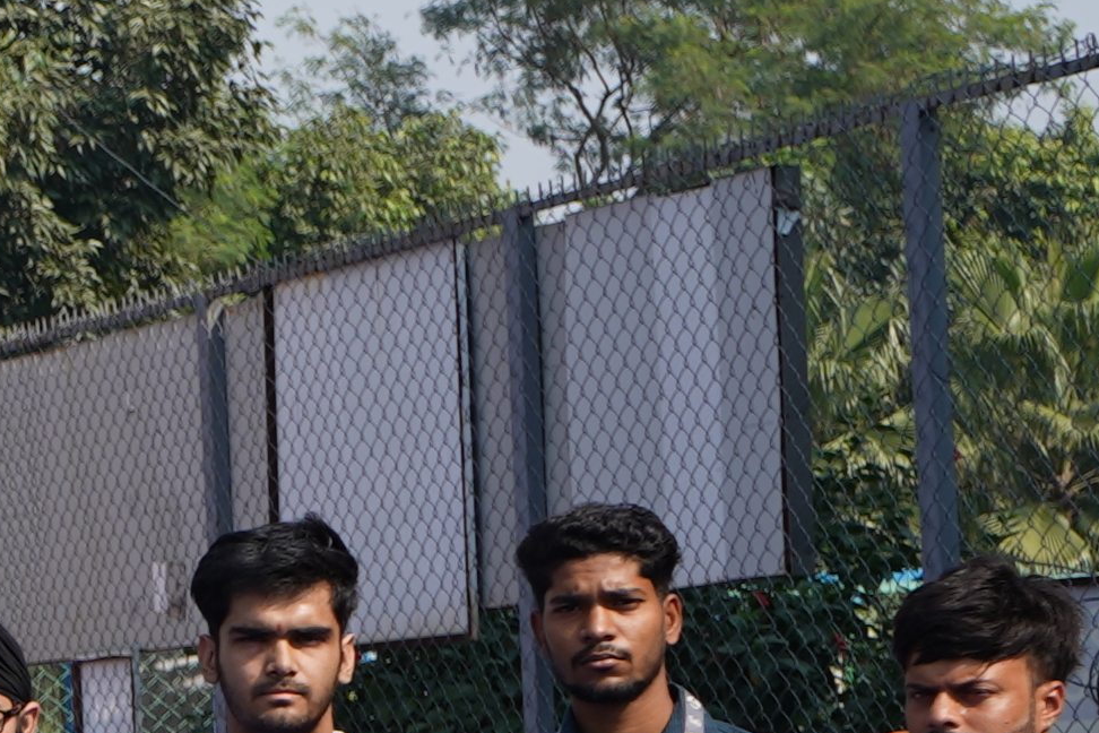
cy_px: 859
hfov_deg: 8.2
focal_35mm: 216
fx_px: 6593
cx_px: -2104
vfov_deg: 6.3
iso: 50
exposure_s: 1/160
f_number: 6.3
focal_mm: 35
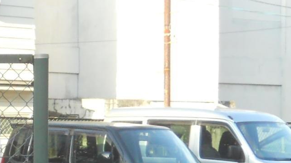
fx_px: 1566
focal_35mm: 203
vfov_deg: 5.9
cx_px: -135
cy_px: 257
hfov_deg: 10.3
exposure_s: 1/250
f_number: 3.4
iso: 250
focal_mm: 8.3
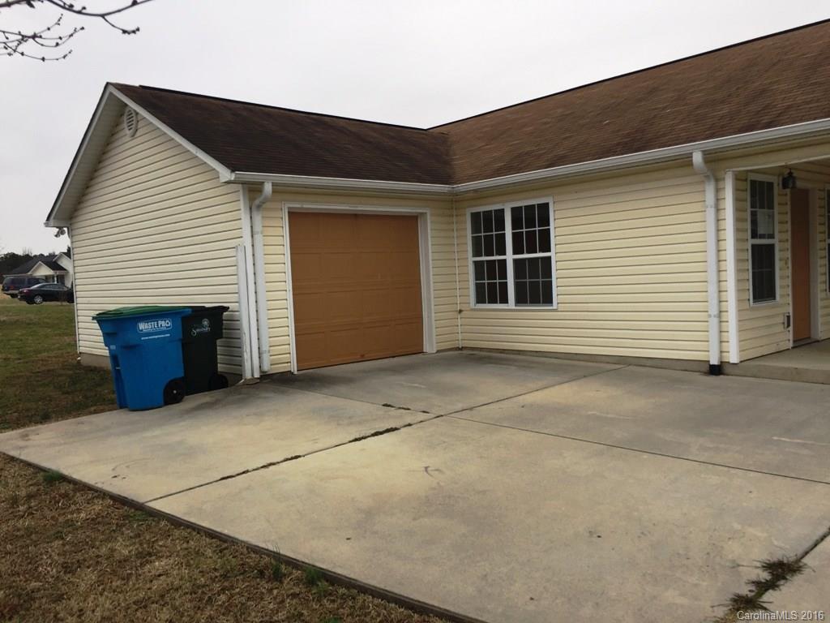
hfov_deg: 61.7
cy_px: 312
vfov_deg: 48.2
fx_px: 695
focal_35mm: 29
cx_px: 415
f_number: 2.2
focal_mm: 4.15
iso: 32
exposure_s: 1/173
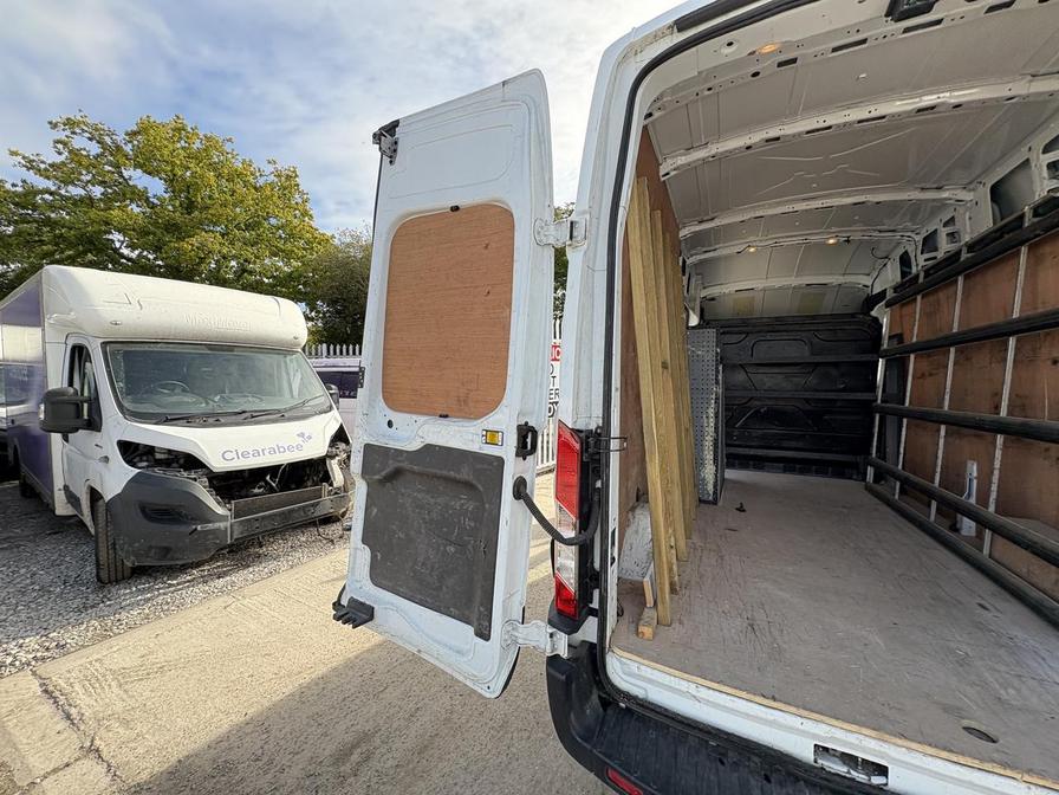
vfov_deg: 85.7
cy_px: 398
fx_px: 428
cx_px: 530
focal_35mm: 14
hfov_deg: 102.1
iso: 40
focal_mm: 2.22
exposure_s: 1/352
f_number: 2.2
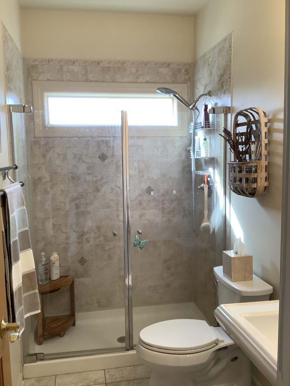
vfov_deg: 58.4
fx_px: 346
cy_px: 193
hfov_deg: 45.4
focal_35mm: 31
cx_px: 145
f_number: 2.4
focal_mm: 3.3
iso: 80
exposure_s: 1/50
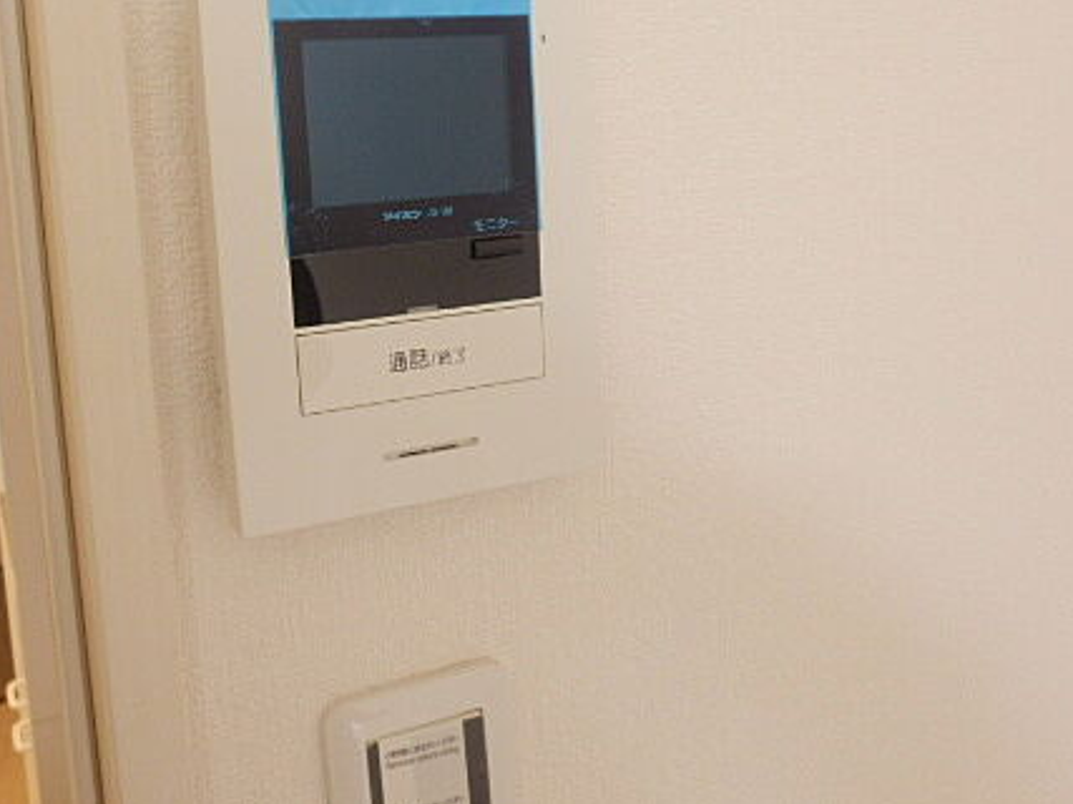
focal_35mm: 36
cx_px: 415
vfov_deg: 39.1
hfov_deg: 50.9
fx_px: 1116
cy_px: 256
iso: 250
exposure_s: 1/30
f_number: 3
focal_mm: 4.2
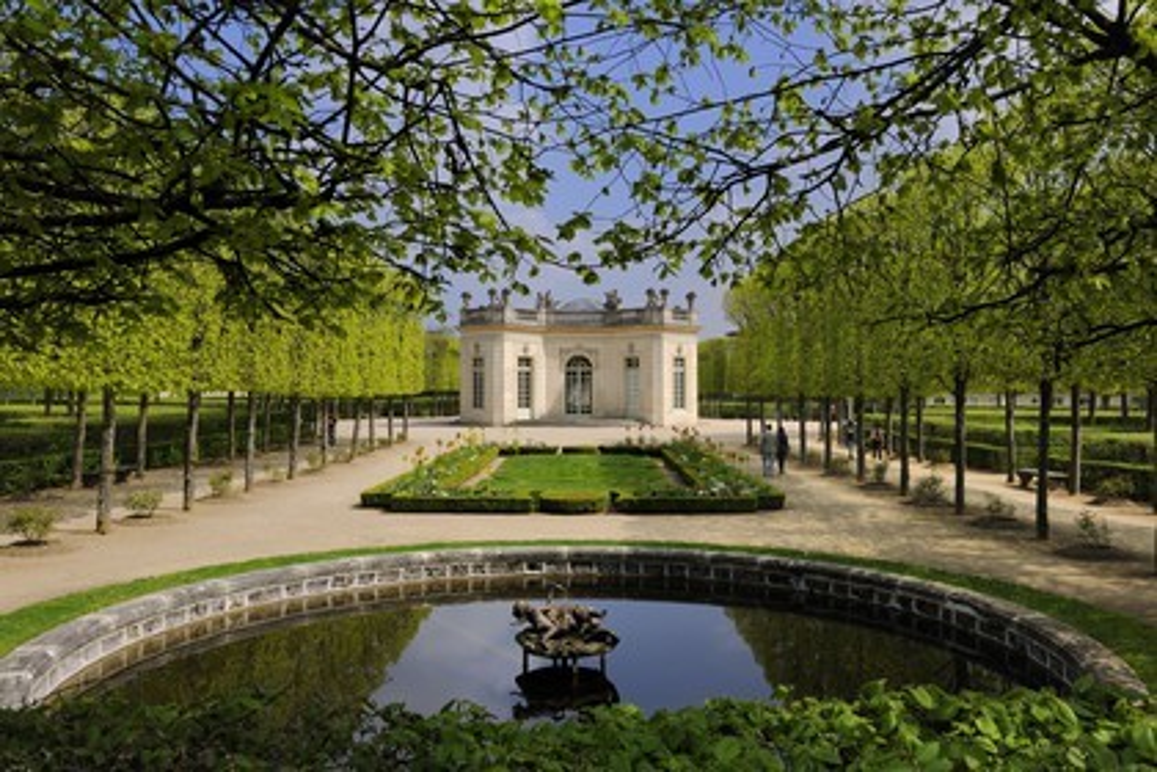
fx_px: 932
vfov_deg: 45.0
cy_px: 386
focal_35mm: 29
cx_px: 578
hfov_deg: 63.7
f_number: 9
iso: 100
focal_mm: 29
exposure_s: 1/160
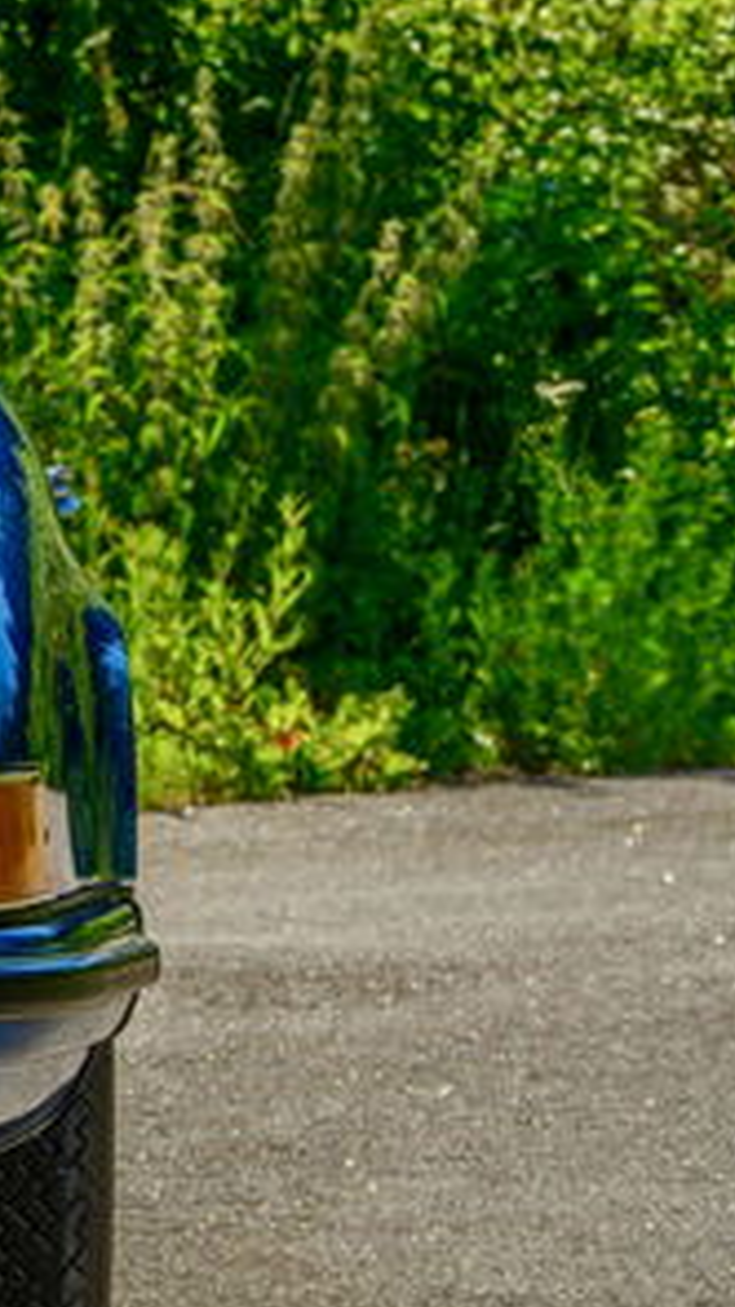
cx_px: -934
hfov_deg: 3.0
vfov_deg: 5.5
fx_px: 13717
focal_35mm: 396
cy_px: 527
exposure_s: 1/160
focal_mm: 145
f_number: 14
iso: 100
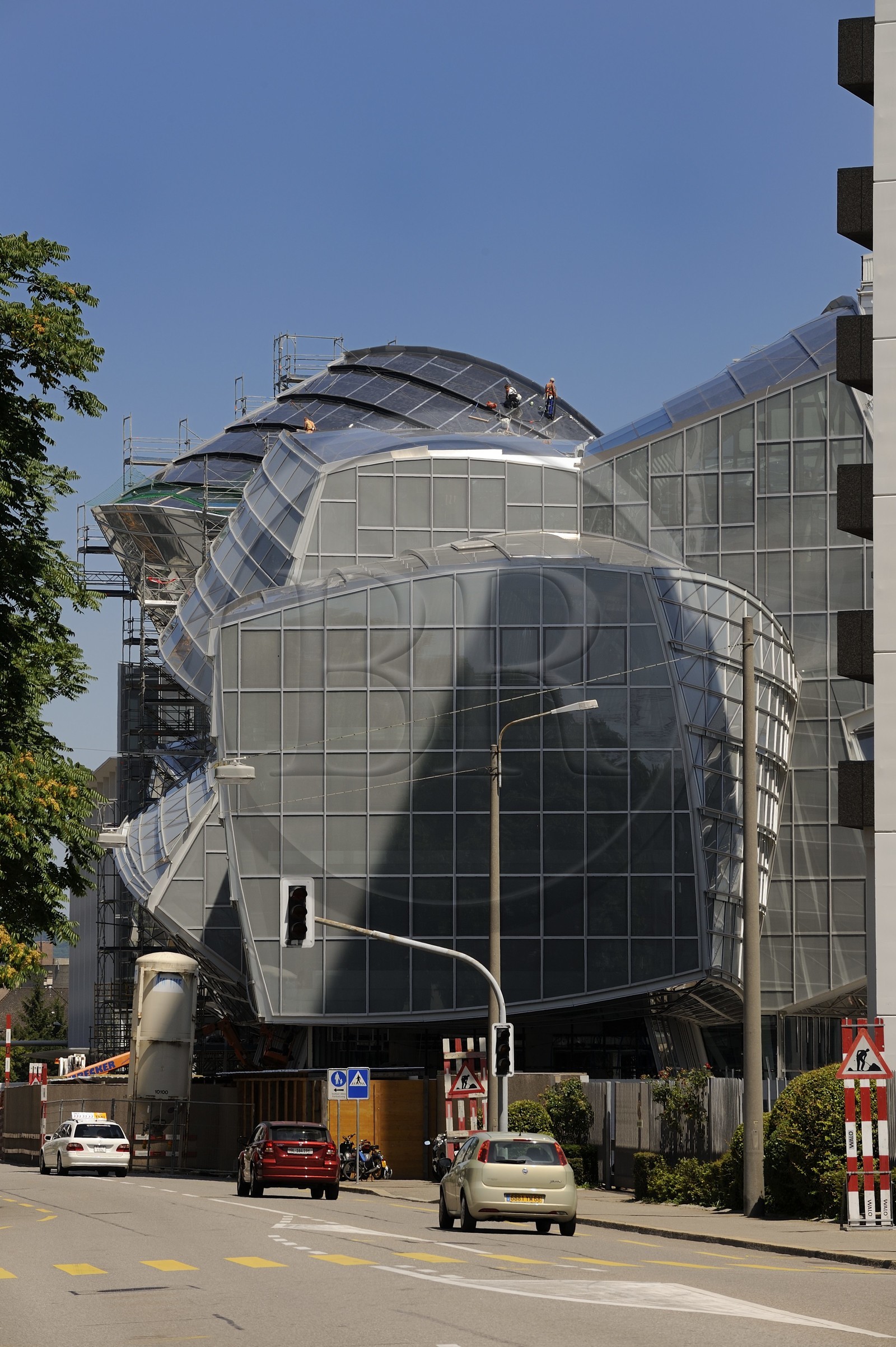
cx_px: 448
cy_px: 674
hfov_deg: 10.1
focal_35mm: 135
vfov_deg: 15.2
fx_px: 5047
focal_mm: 135
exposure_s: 1/320
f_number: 10
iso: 200
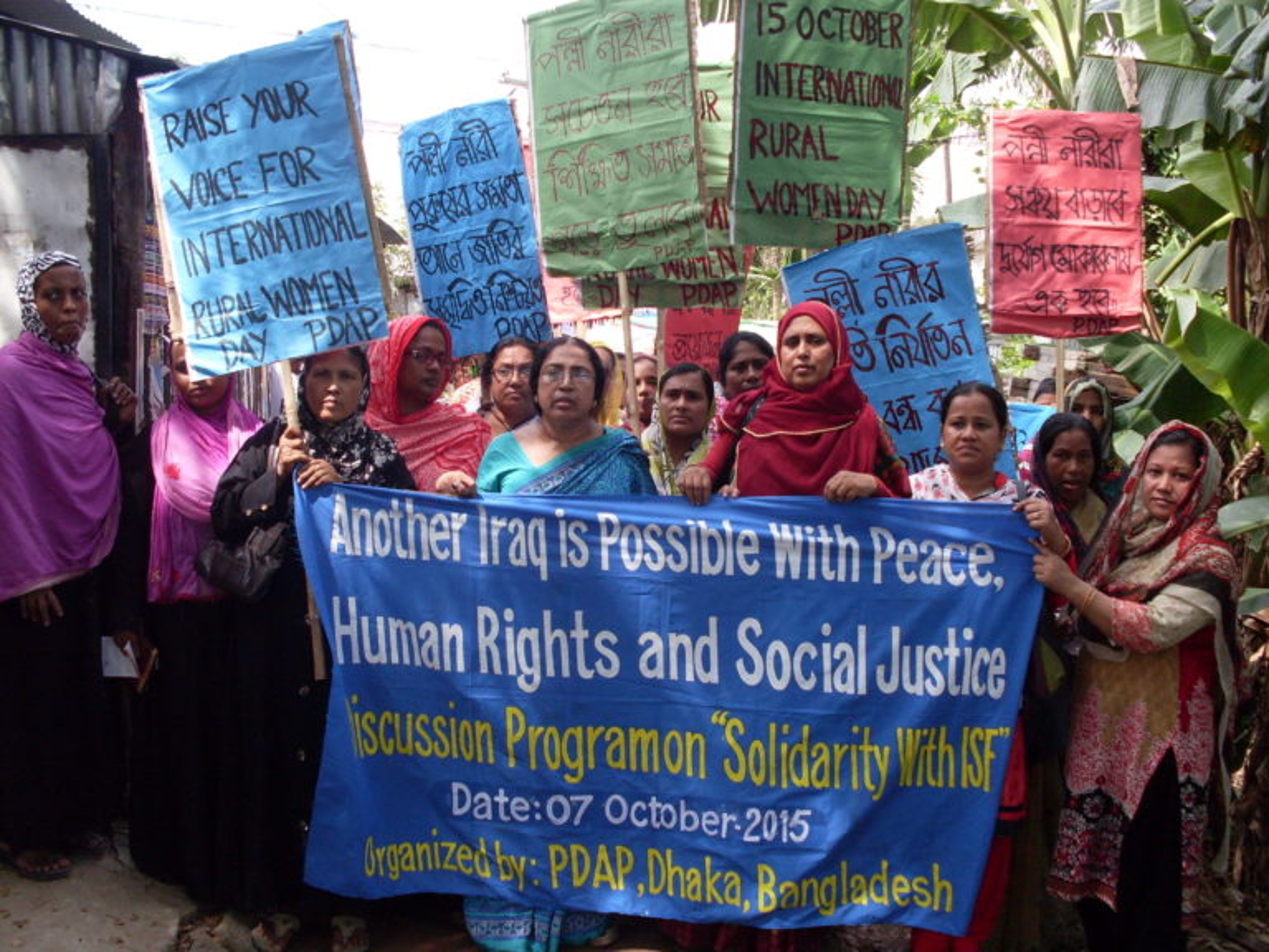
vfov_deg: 37.7
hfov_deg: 49.0
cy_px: 476
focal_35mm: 38
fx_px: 1393
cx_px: 634
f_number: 2.8
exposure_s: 1/250
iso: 80
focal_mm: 6.3
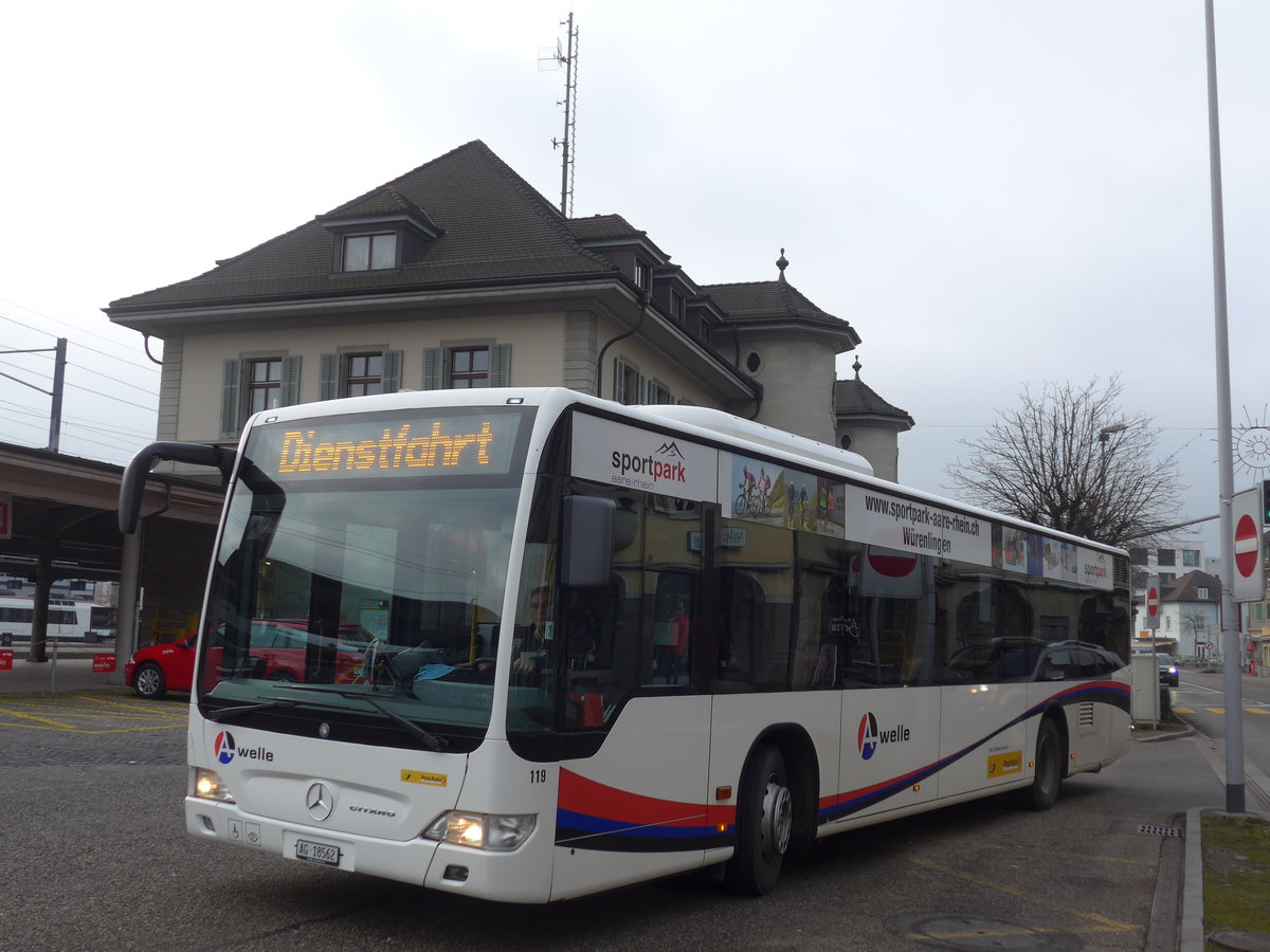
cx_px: 635
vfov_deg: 39.7
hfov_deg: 51.4
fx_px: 1321
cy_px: 476
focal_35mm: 36
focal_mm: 7.5
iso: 80
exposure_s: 1/250
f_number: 2.8
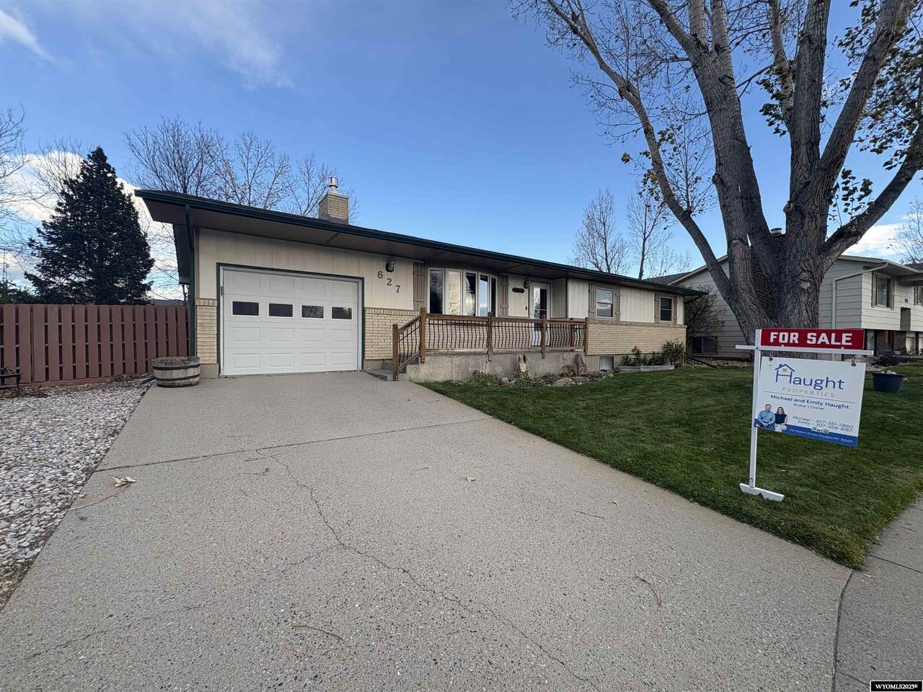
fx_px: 373
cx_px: 462
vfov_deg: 85.7
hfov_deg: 102.1
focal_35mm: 14
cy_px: 346
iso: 40
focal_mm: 2.22
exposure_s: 1/321
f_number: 2.2
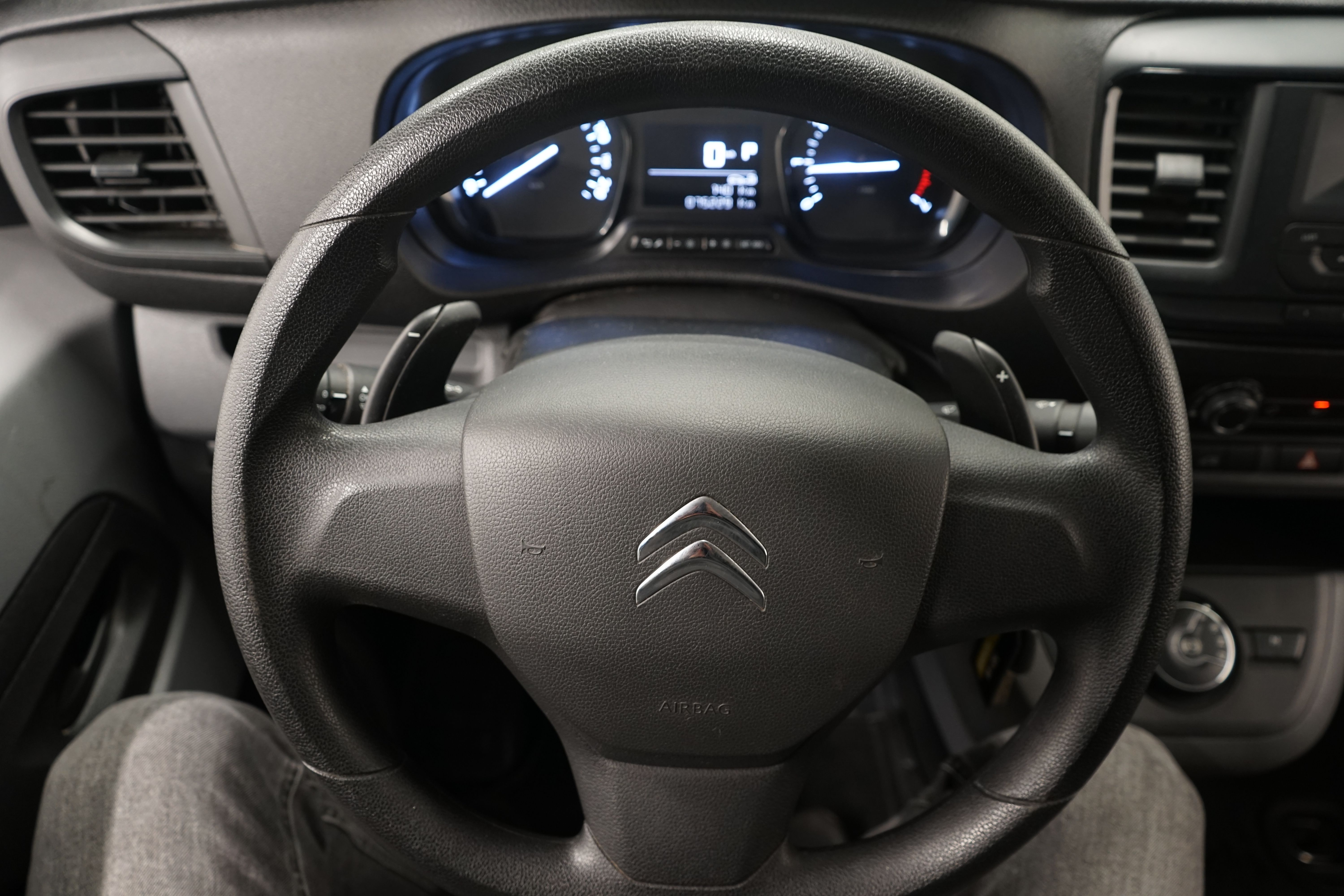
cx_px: 672
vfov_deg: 46.4
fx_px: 1045
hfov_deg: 65.5
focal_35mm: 28
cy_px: 448
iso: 800
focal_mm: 28
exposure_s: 1/6
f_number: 5
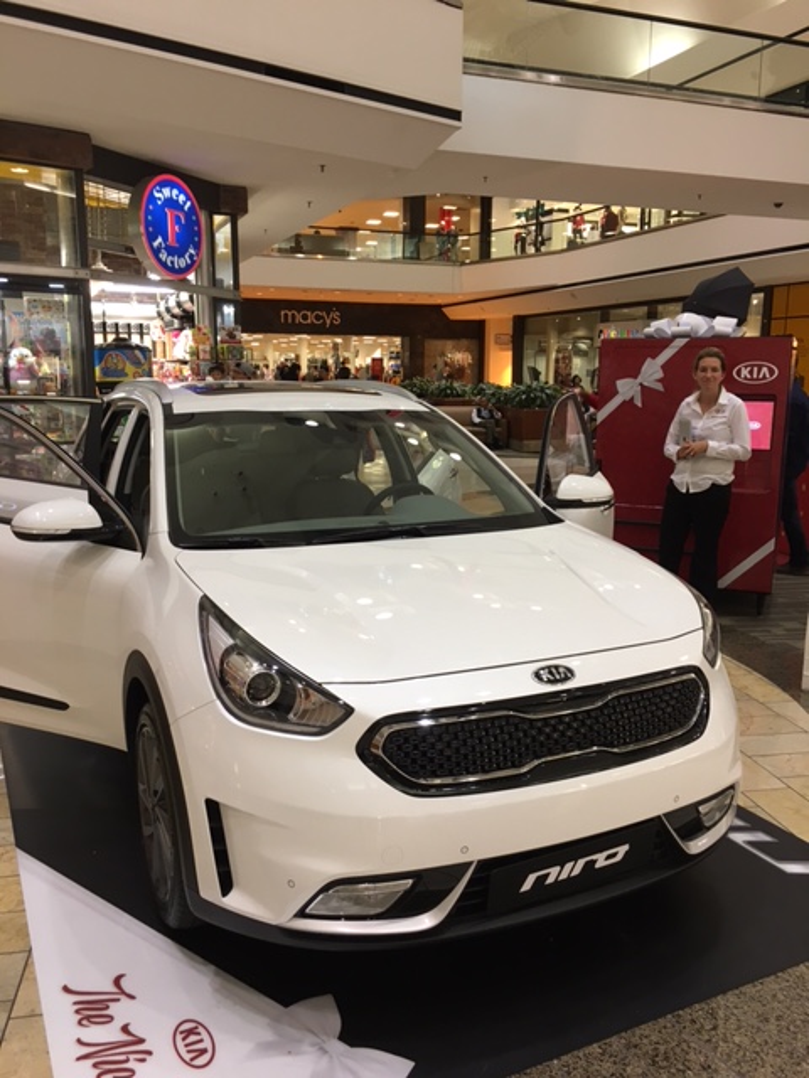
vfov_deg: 61.7
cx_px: 404
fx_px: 904
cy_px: 539
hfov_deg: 48.2
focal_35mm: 29
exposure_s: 1/30
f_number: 2.2
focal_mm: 4.15
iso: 64
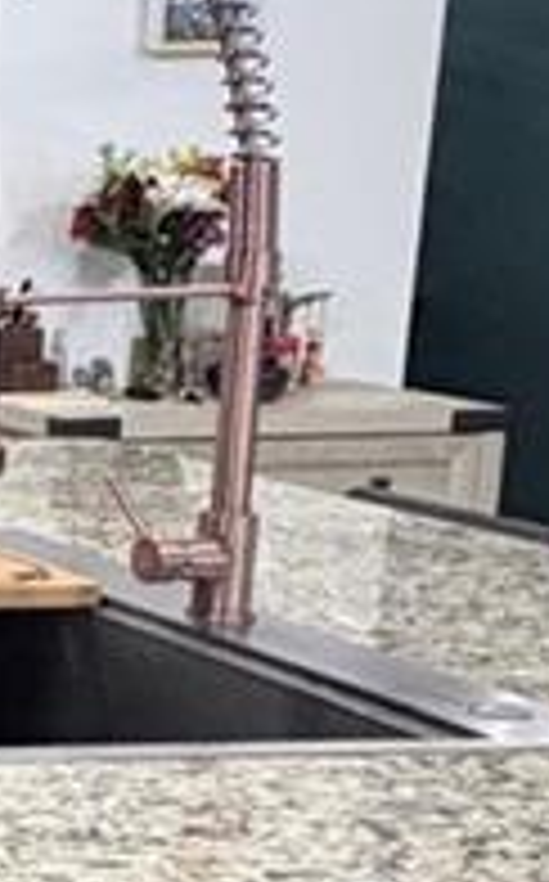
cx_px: -1107
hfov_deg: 10.3
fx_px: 2185
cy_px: 518
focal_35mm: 91
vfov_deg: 22.8
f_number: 2.2
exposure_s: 1/60
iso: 320
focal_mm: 2.22
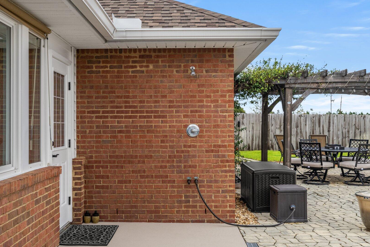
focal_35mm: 42
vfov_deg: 31.9
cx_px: 179
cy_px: 129
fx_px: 432
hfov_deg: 46.4
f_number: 9
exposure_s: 1/200
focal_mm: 22
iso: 500
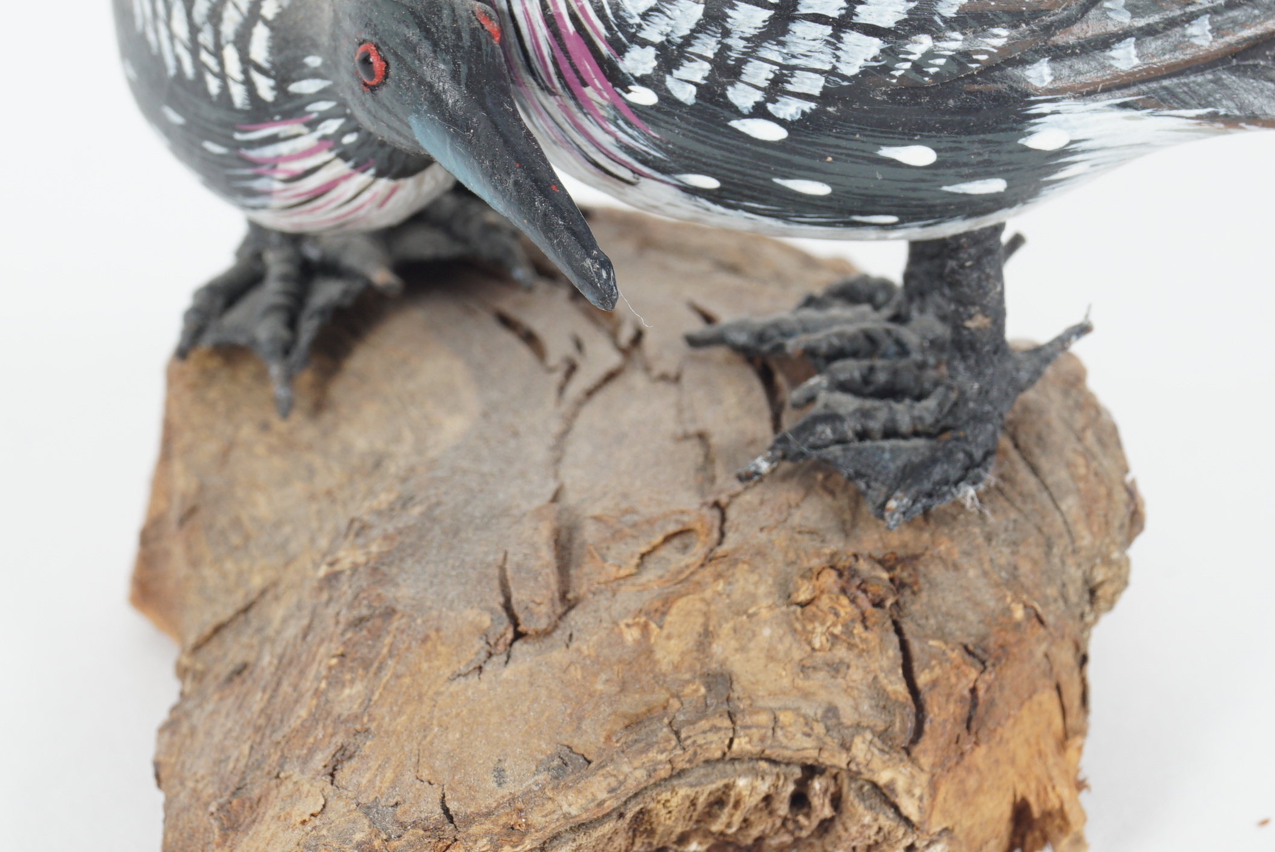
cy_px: 334
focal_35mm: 136
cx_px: 668
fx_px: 4820
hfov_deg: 15.1
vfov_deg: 10.1
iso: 100
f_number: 14
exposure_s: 1/125
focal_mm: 45
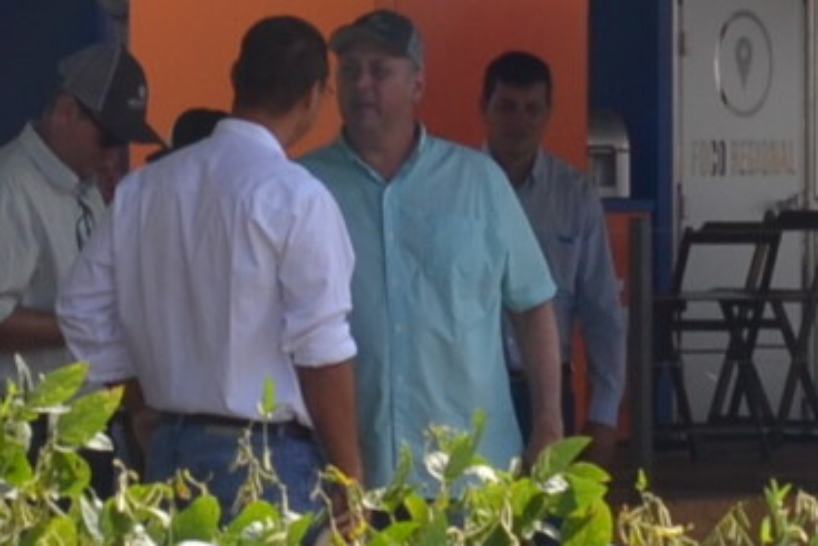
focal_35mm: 293
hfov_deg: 7.0
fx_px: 6660
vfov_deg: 4.7
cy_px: 295
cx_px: 446
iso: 100
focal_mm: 28
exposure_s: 1/200
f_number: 10
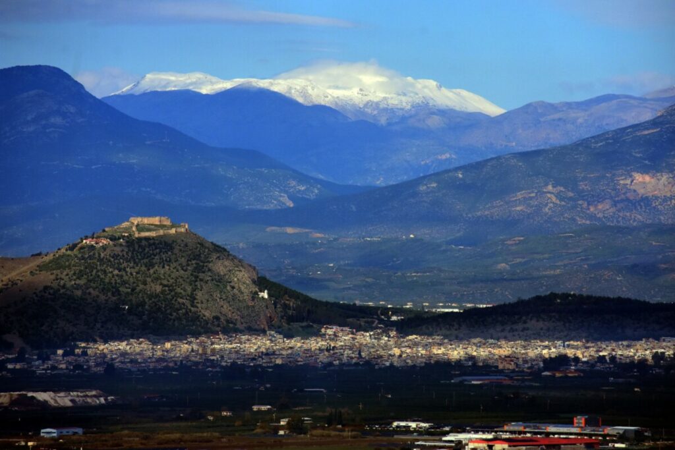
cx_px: 338
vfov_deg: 4.8
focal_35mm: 285
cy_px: 225
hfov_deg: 7.2
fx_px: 5344
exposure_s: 1/5000
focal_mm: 190
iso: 1000
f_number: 9
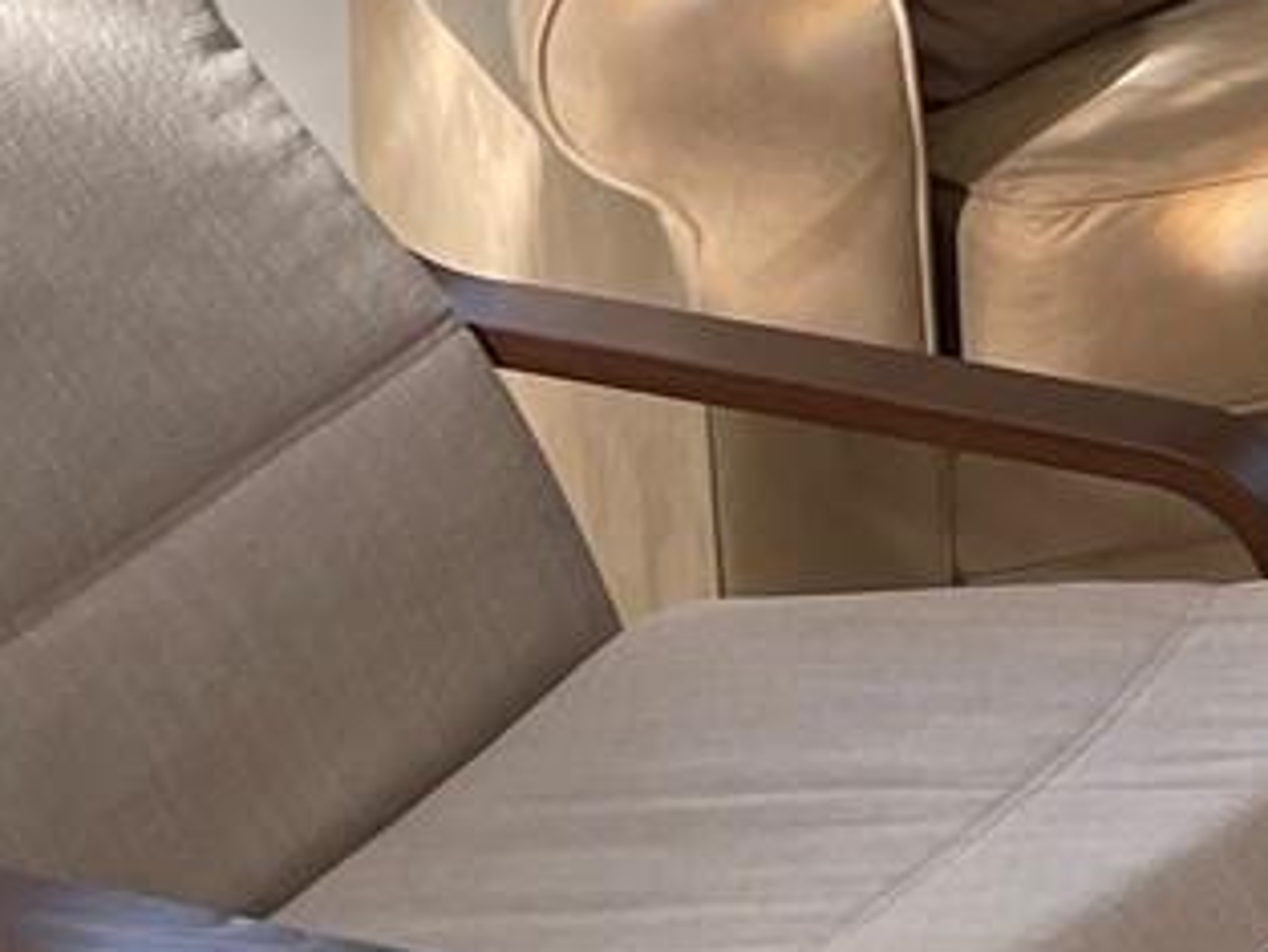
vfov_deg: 10.8
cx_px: 2548
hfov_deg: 12.9
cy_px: -470
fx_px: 4874
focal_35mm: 133
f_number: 1.6
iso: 64
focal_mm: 5.1
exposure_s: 1/120
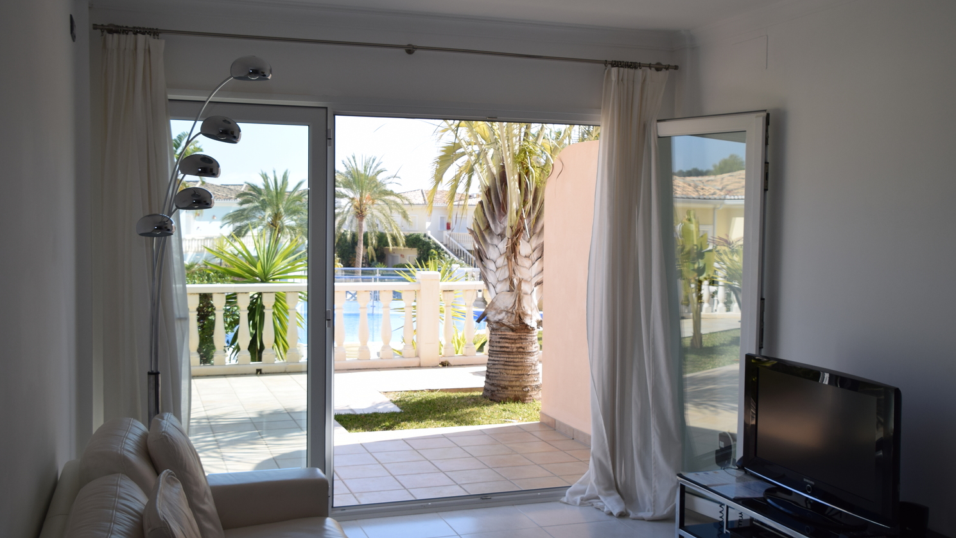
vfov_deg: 31.2
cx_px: 480
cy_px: 272
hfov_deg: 52.8
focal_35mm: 38
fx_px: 963
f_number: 8
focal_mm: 24
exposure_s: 1/250
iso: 250
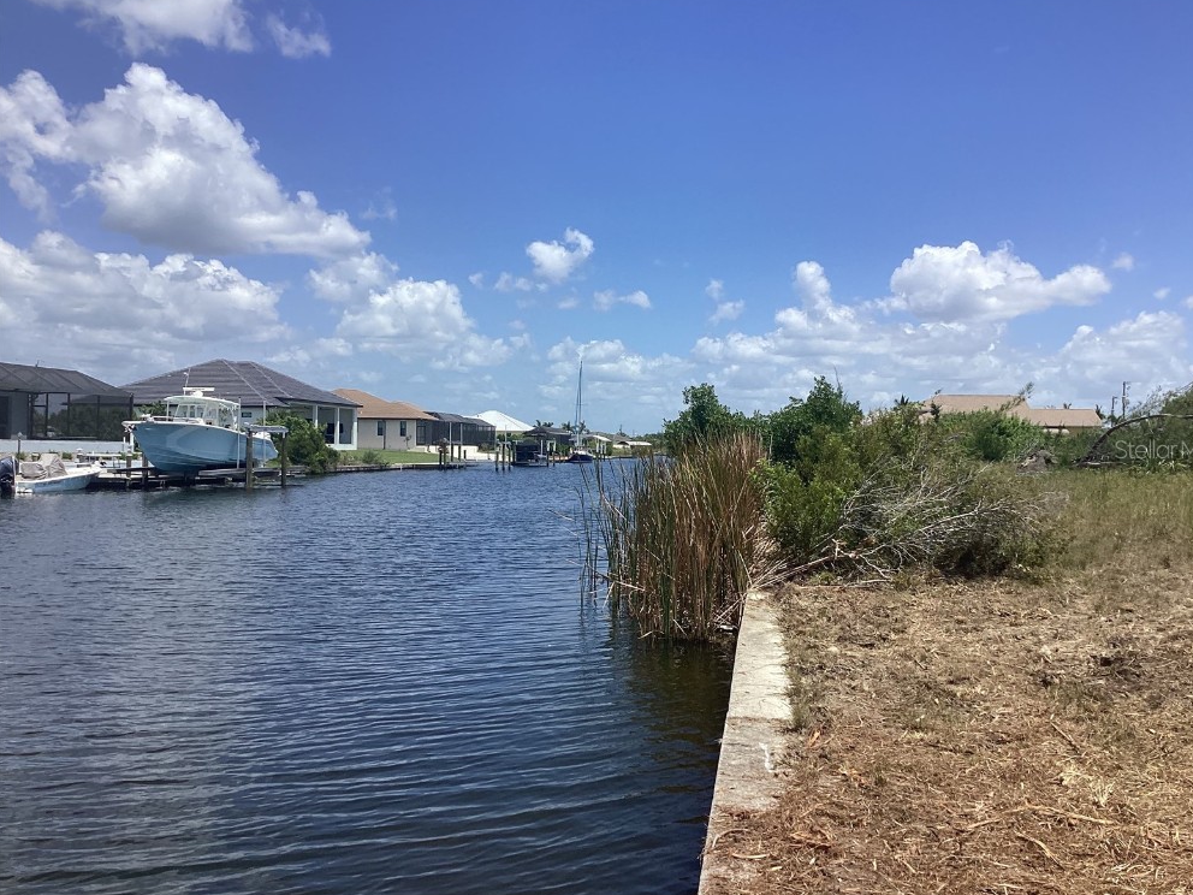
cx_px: 612
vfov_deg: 44.2
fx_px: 1103
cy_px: 449
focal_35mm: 32
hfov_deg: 56.8
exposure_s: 1/1698
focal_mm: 3.3
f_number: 2.4
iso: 25
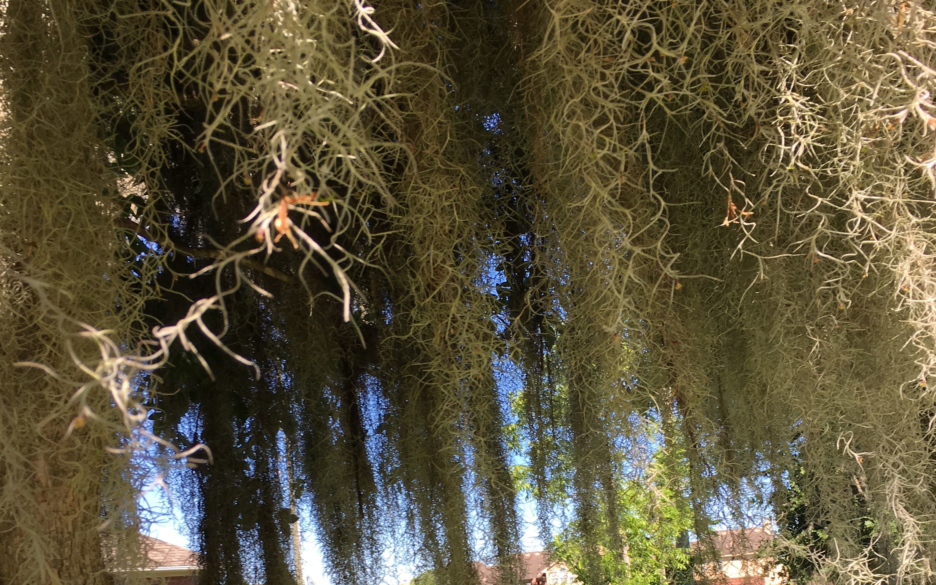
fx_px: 1071
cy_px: 536
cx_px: 476
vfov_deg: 29.2
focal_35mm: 42
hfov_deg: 47.2
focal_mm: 4.15
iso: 25
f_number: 2.2
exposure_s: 1/534
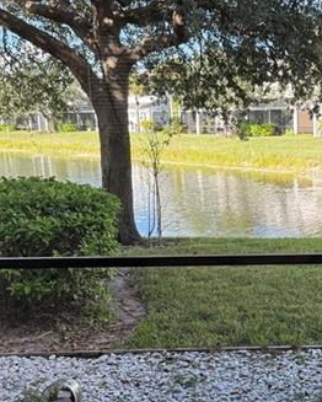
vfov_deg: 34.0
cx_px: 267
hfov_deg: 27.0
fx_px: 655
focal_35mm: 55
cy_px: 241
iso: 100
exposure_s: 1/368
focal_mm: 6.76
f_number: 1.78
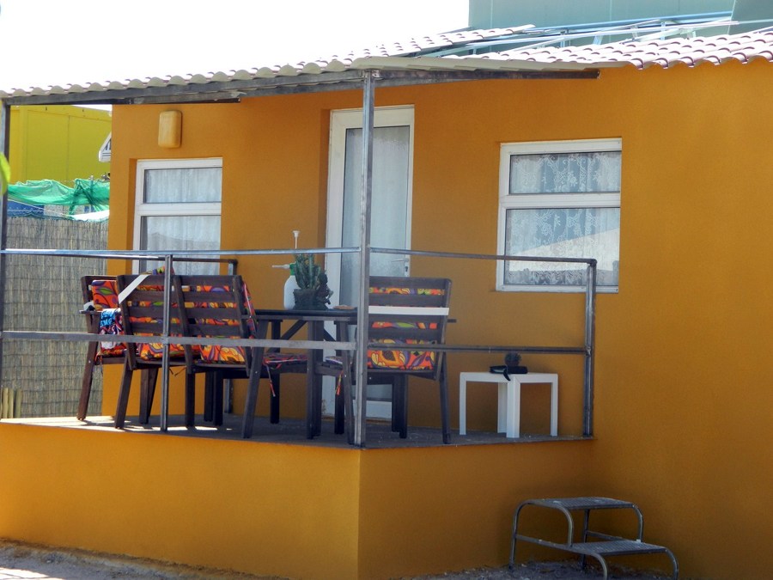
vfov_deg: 14.4
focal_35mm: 103
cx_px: 386
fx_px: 2300
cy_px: 290
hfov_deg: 19.1
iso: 80
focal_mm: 18.6
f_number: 4.5
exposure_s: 1/200
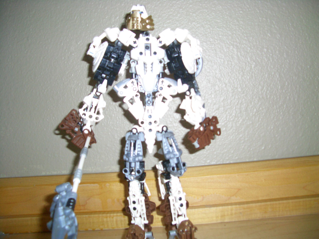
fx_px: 323
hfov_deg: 52.6
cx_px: 160
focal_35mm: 35
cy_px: 120
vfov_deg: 40.7
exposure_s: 1/60
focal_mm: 5.8
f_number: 2.6
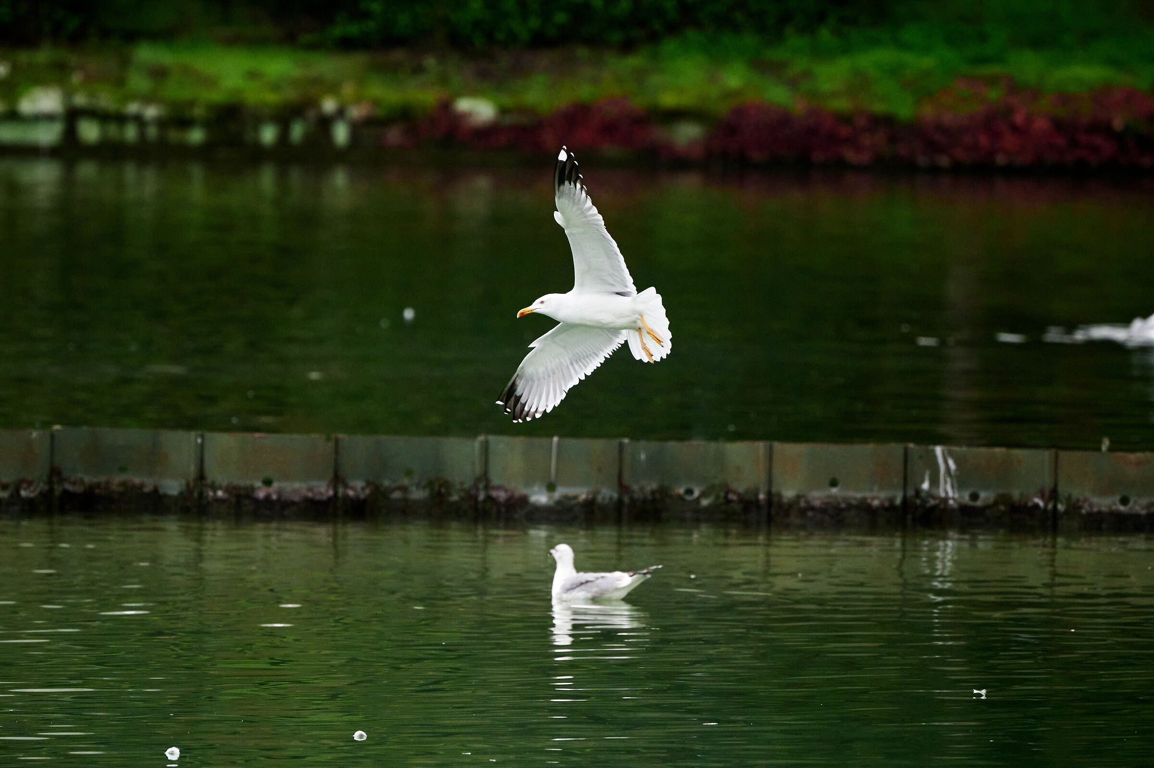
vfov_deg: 3.4
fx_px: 12814
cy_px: 384
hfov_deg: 5.2
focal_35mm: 400
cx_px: 577
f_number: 5.6
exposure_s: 1/4000
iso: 11400
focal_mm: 400
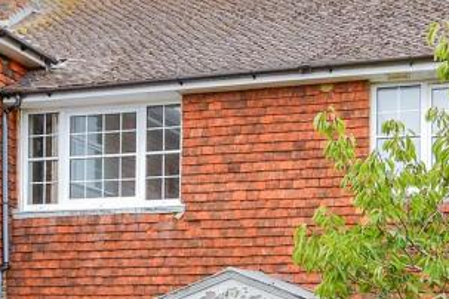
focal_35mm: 71
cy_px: 243
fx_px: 885
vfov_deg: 19.0
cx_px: 240
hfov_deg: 28.4
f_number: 8
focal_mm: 14
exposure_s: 1/80
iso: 200
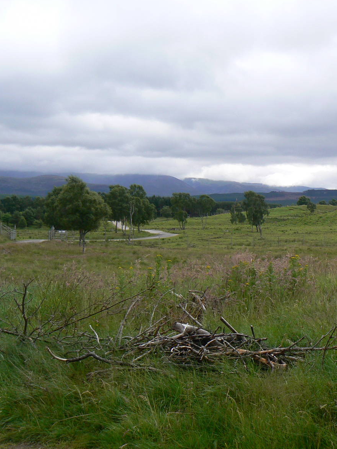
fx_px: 636
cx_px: 279
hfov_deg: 28.9
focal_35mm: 49
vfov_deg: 38.9
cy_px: 221
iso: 80
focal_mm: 6
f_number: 5.6
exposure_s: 1/200
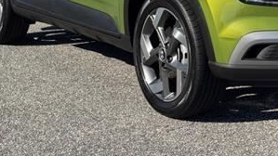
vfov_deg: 10.7
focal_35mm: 112
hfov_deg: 19.0
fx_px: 825
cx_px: 211
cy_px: -19
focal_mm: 6.76
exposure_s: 1/4310
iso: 64
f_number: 1.78
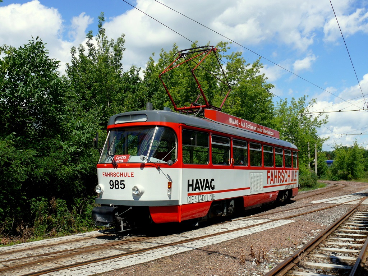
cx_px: 184
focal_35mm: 35
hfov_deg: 52.6
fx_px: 372
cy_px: 138
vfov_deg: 40.7
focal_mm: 7.4
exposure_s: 1/1000
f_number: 4
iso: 100
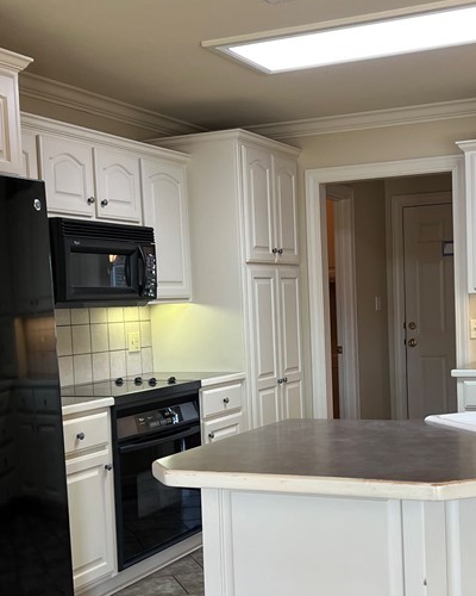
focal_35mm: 52
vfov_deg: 35.8
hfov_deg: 29.1
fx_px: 916
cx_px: 277
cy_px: 370
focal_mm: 5.7
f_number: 1.5
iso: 80
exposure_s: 1/120
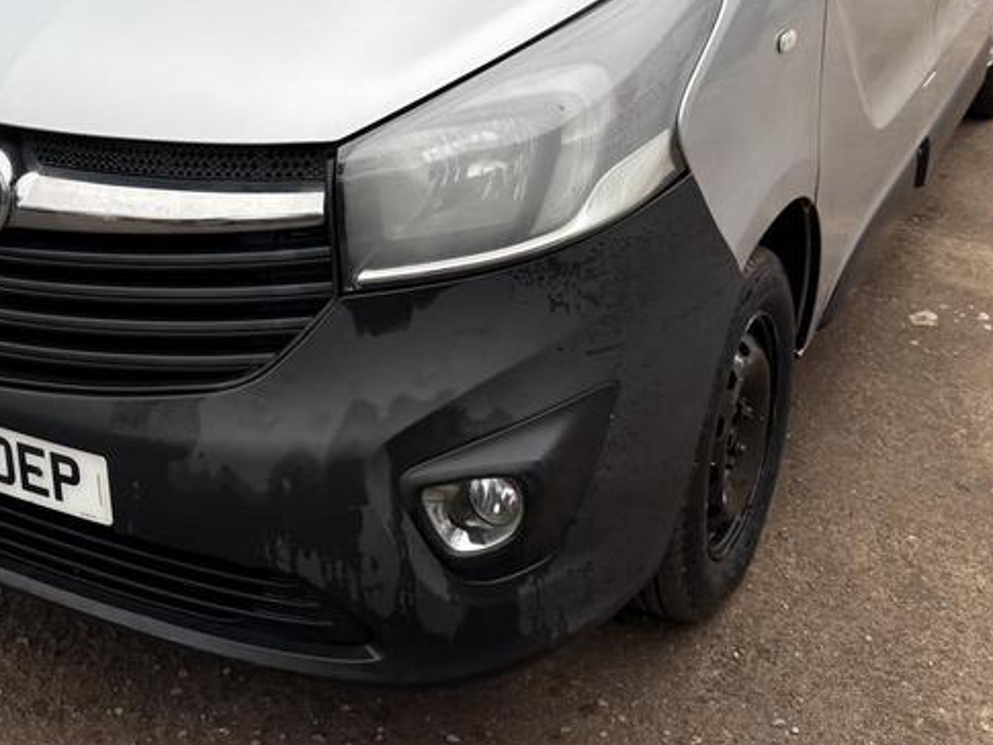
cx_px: 463
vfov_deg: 29.2
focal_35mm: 48
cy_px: 86
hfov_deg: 39.6
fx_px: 1377
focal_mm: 5.96
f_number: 1.6
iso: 50
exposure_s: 1/363
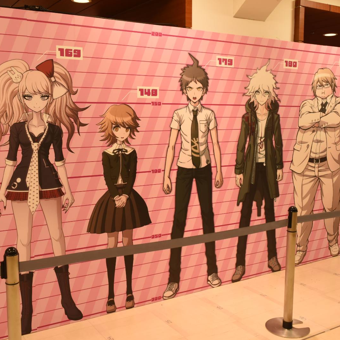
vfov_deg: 41.3
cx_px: 160
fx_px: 452
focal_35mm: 41
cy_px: 171
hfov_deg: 41.2
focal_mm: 21
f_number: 8
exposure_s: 1/60
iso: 720
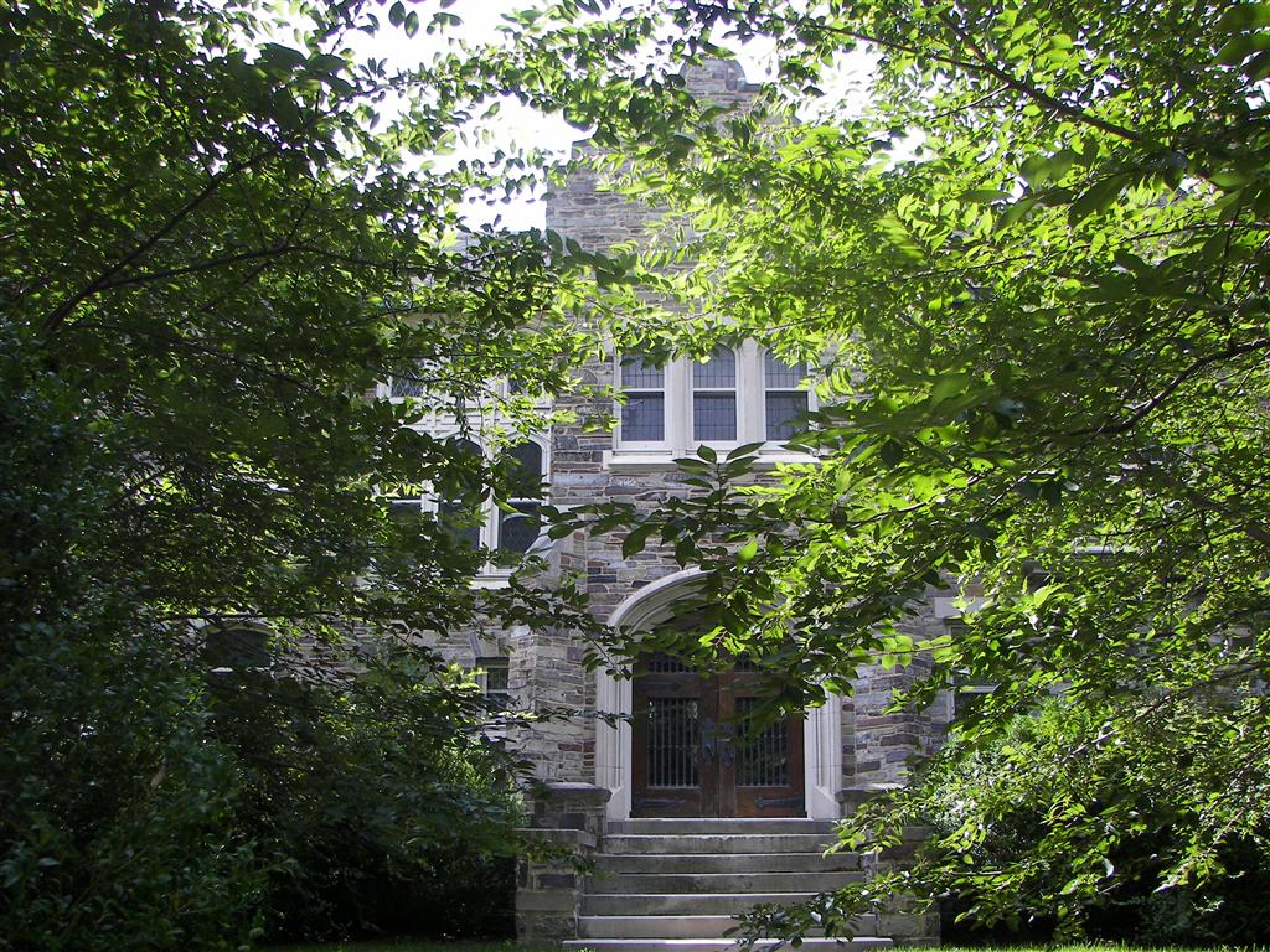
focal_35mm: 36
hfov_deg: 51.4
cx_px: 635
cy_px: 476
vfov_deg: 39.7
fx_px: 1321
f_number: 2.8
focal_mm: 6
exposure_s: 1/200
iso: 64
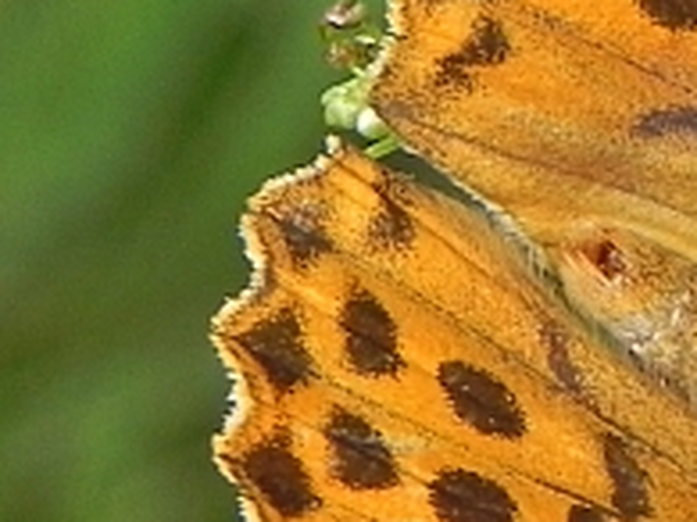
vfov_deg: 2.7
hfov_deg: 3.6
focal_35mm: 551
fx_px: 11088
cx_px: 1122
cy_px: 597
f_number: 4
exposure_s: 1/453
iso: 160
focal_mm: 18.8
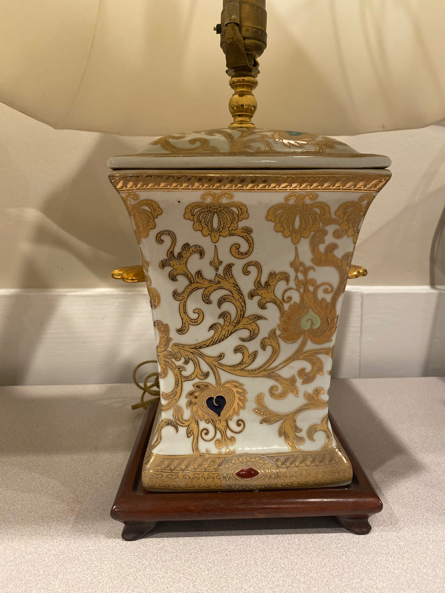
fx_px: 446
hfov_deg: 53.1
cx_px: 222
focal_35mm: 26
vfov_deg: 67.3
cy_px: 296
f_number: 1.8
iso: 320
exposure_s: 1/60
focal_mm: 4.25
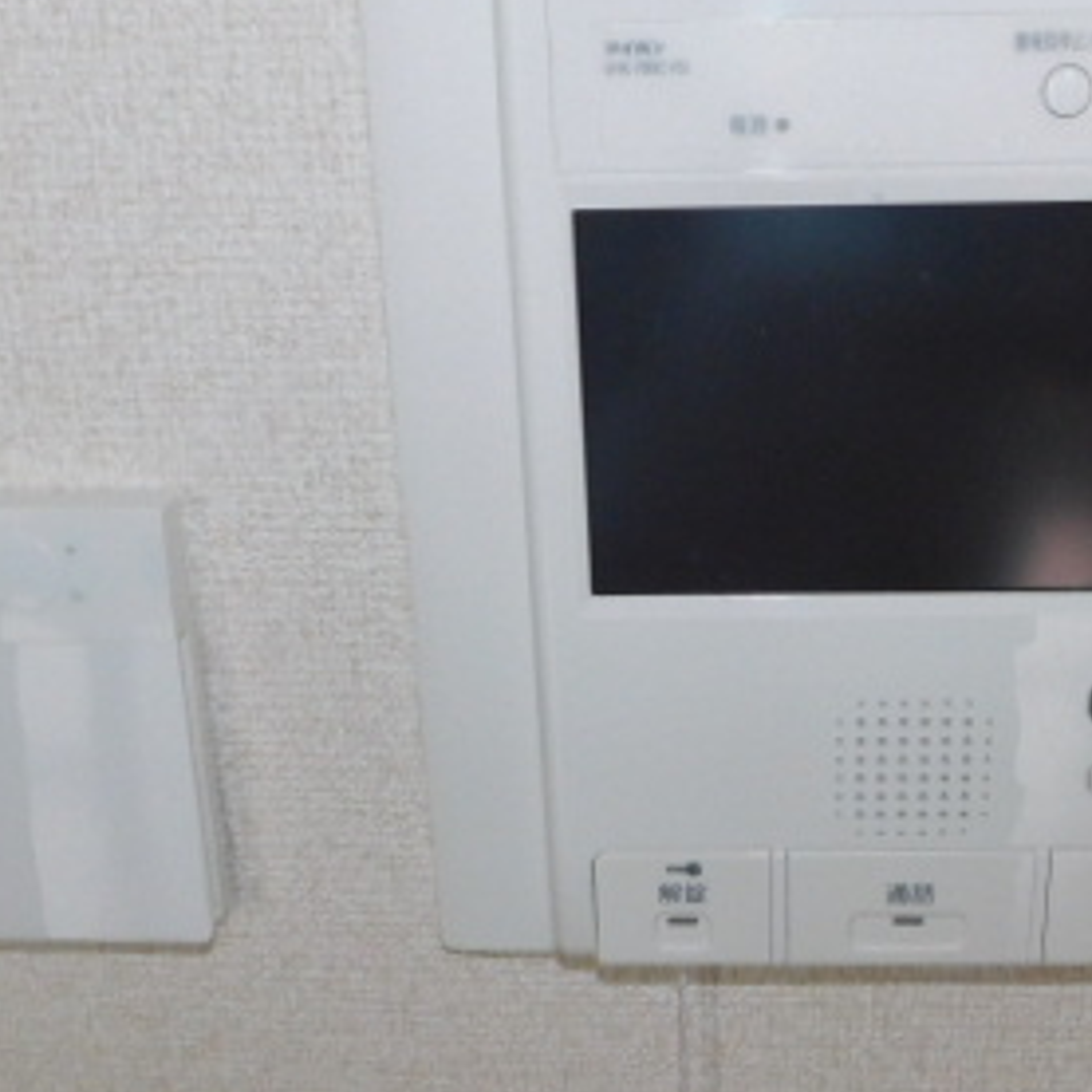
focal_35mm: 47
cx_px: 682
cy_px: 544
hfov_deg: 35.9
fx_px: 1677
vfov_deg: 36.1
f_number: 3
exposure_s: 1/30
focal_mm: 4
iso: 200
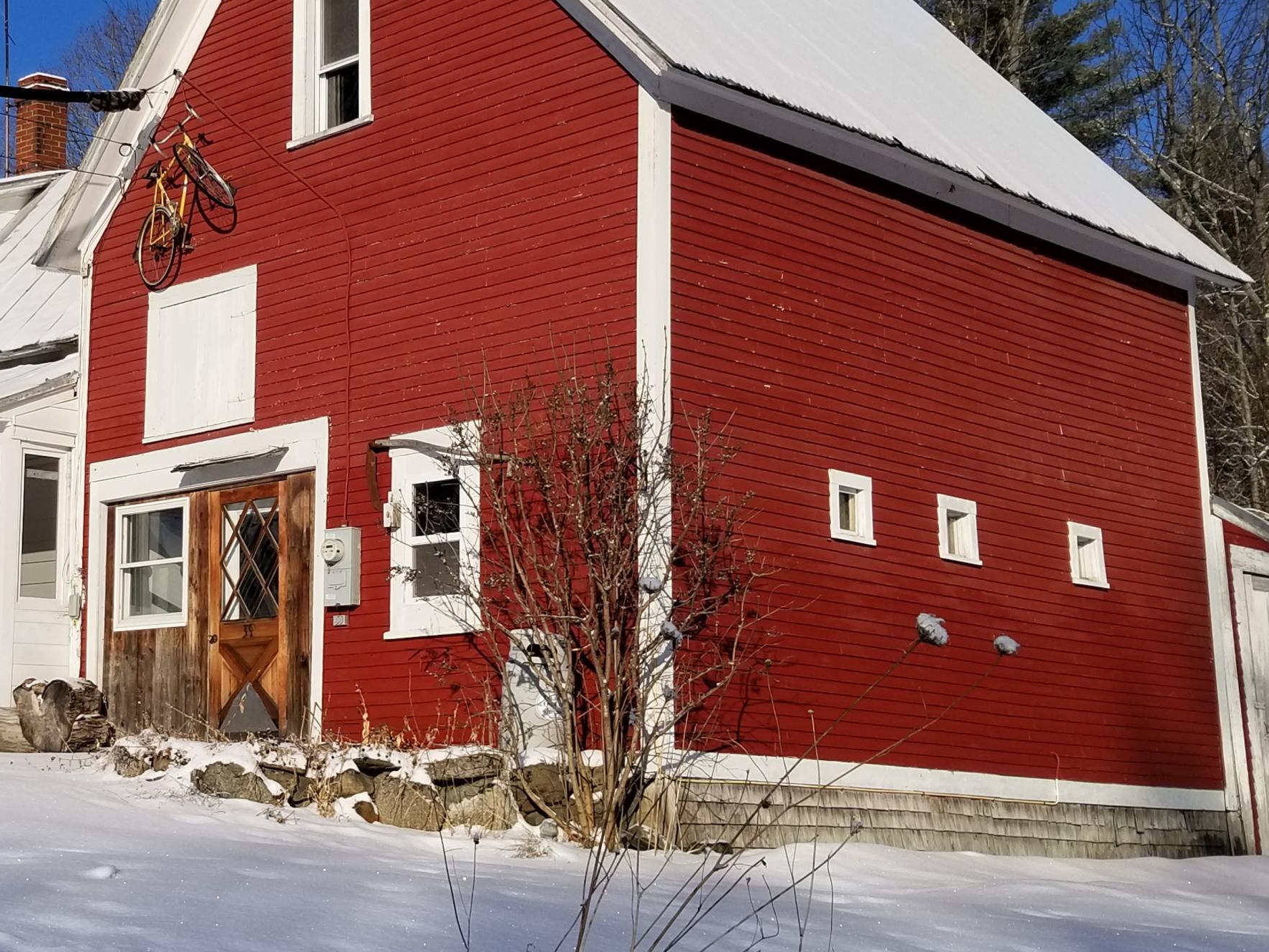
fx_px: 1613
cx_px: 228
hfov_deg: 40.9
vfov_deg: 32.8
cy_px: 417
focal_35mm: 44
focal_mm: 4.25
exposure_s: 1/5000
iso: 50
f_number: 1.7
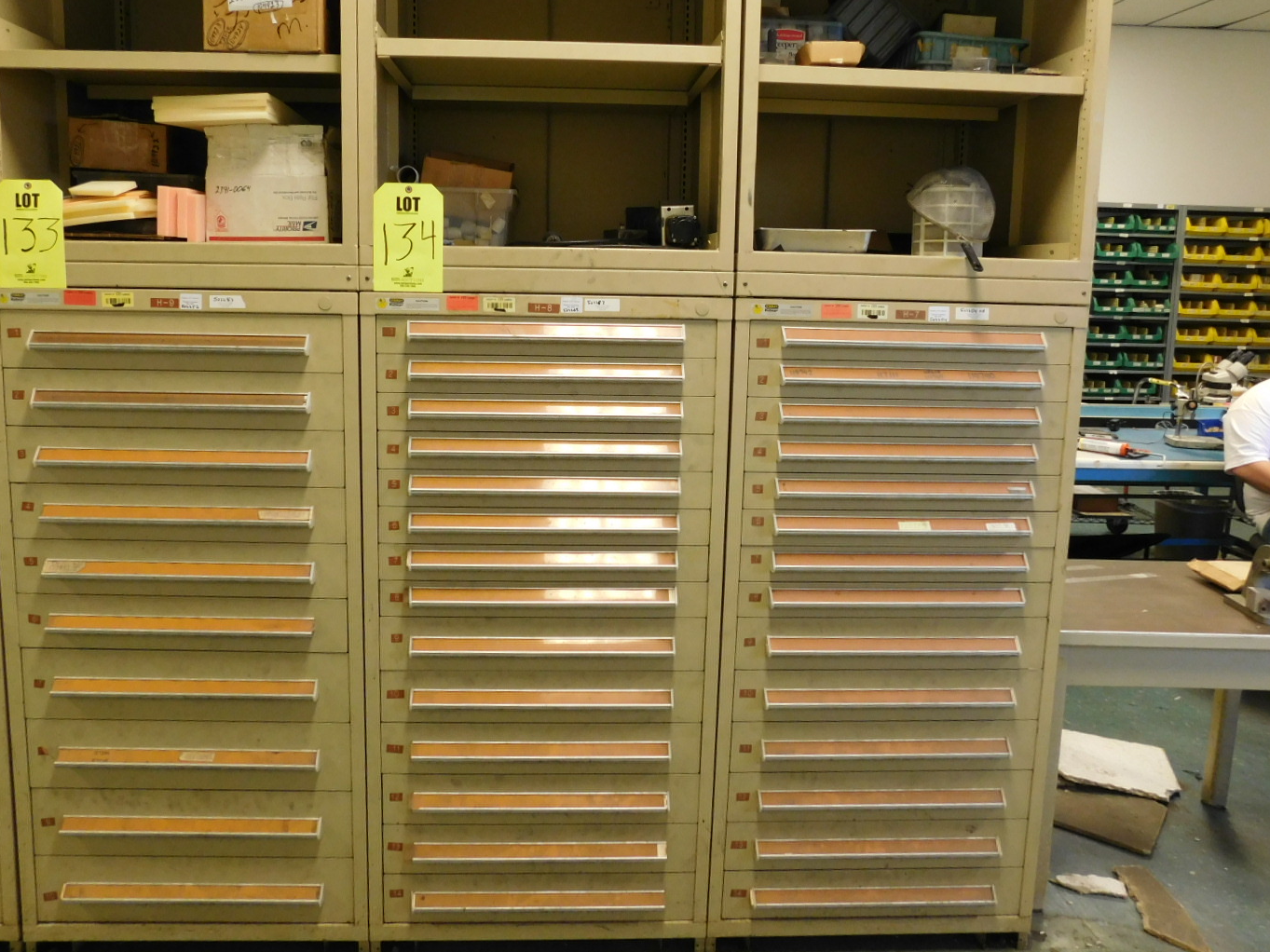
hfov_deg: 65.3
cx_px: 593
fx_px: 990
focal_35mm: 27
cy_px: 400
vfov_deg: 51.1
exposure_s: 1/30
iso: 250
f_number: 3
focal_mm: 4
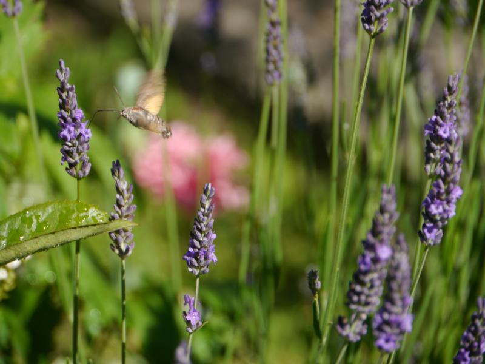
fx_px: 3923
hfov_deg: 7.1
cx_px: 242
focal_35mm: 280
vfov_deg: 5.3
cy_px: 182
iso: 160
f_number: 5.8
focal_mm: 140
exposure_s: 1/500
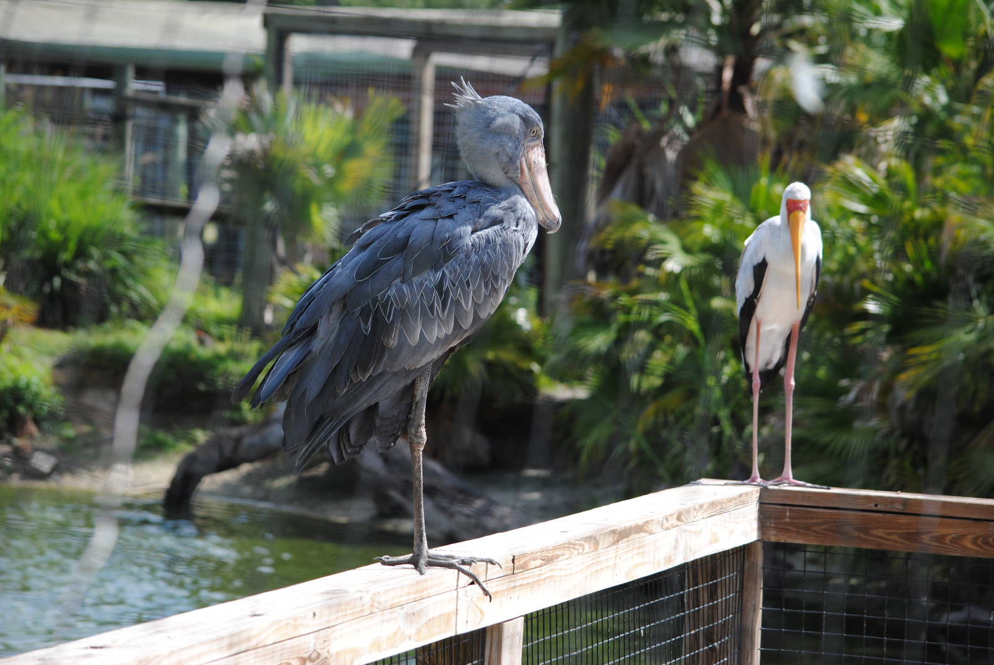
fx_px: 4810
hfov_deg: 11.8
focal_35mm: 174
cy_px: 332
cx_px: 497
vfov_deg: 7.9
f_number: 5.6
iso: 180
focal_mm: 116
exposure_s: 1/500
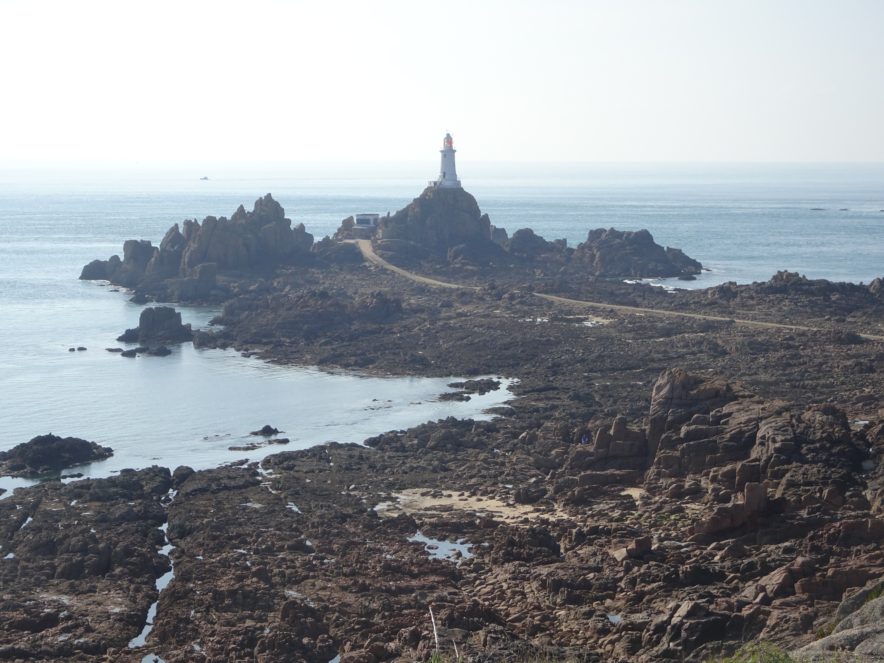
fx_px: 1992
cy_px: 332
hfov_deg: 25.0
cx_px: 442
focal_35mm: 78
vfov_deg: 18.9
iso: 80
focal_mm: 13.26
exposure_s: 1/640
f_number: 5
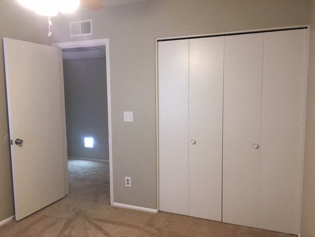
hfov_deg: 61.7
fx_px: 264
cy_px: 118
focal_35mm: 29
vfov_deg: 48.2
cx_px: 158
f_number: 2.2
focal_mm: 4.15
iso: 80
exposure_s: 1/30
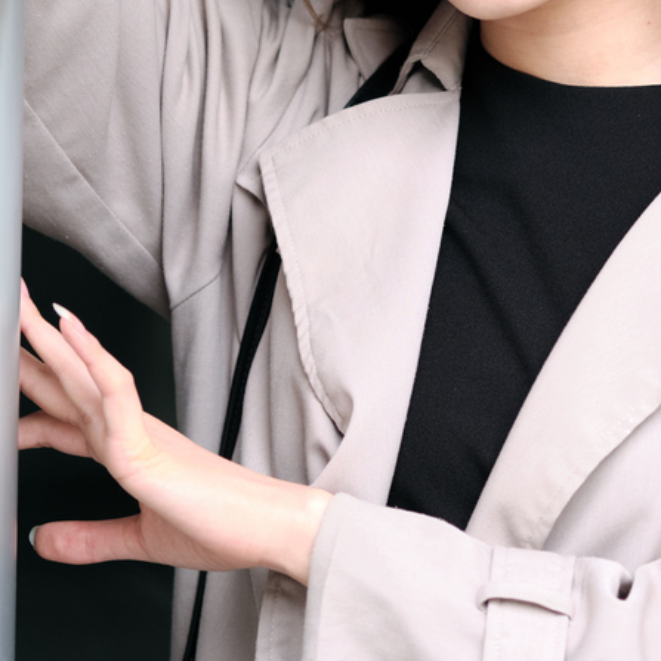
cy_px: 194
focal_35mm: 185
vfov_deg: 9.4
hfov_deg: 9.5
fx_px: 3997
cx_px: 416
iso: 640
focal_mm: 60
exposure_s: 1/250
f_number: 2.4
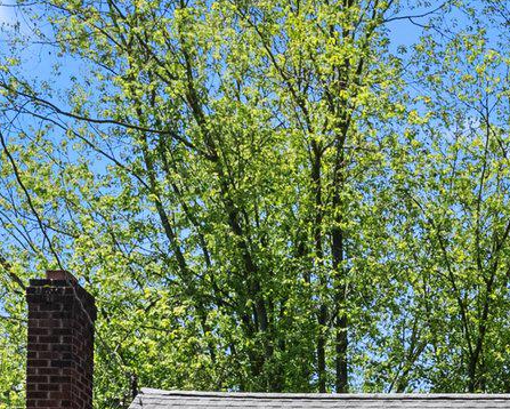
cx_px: 726
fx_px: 1948
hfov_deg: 14.1
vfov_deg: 11.3
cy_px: 687
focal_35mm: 129
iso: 800
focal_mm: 30
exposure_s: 1/400
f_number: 11
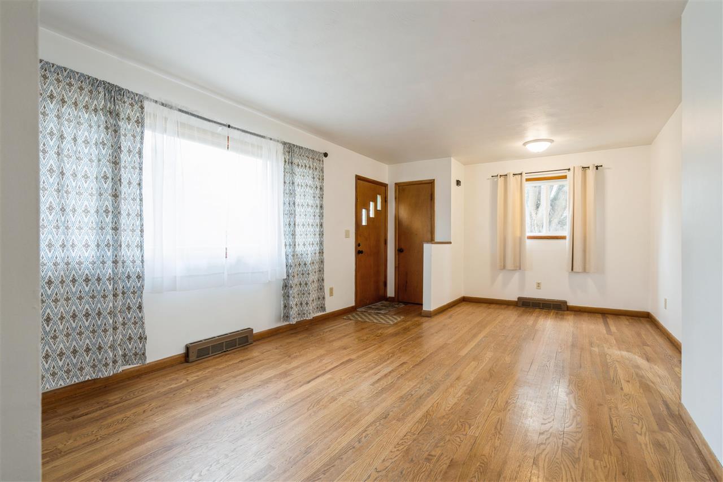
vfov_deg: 70.4
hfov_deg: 93.3
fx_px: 341
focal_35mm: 17
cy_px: 241
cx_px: 362
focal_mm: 17
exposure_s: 1/25
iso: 400
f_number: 8
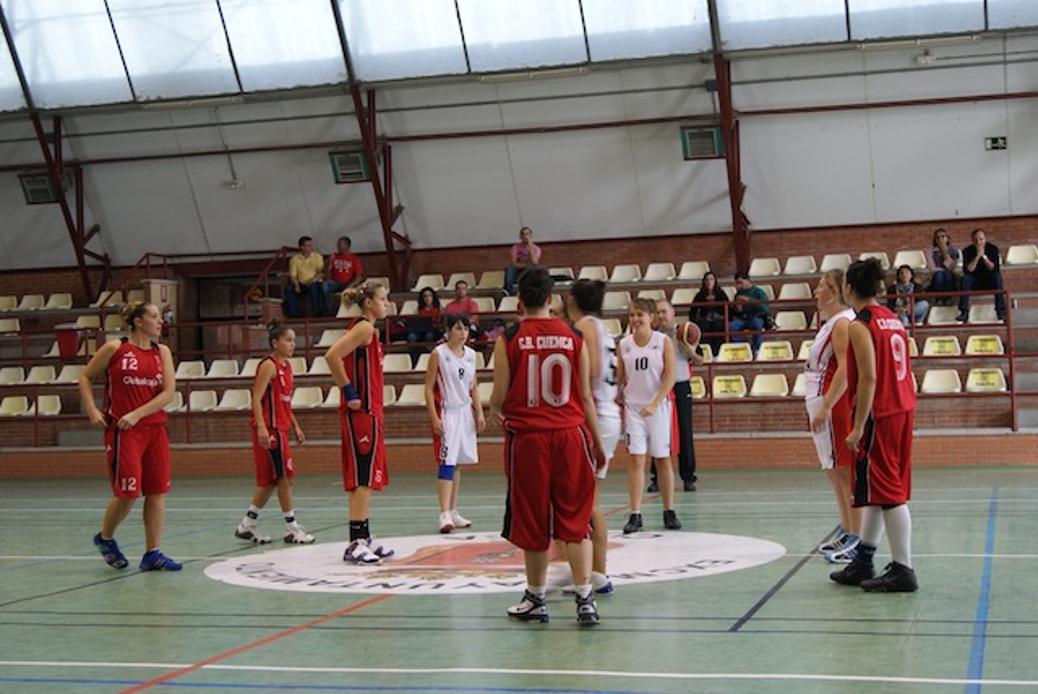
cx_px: 519
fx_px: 1515
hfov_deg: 37.8
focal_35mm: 52
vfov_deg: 25.8
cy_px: 347
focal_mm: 35
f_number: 5
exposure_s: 1/40
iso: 400
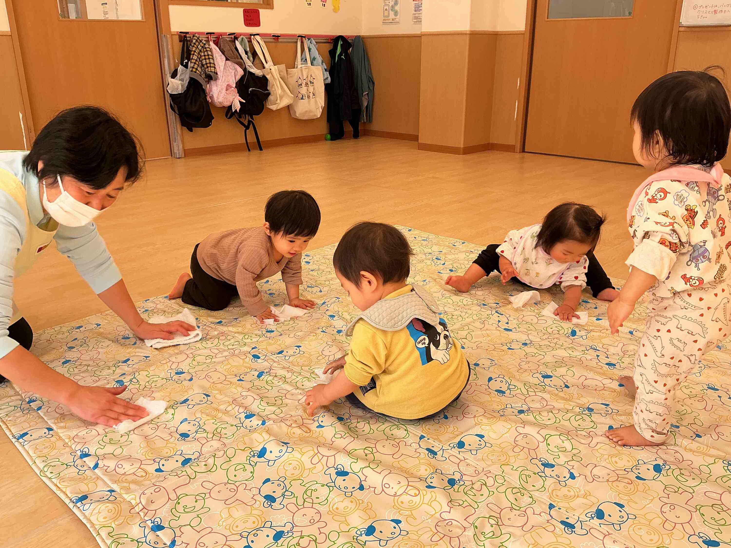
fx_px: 612
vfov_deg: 48.2
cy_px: 274
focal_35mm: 29
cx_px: 366
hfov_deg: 61.7
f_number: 1.8
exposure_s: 1/139
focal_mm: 3
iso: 16
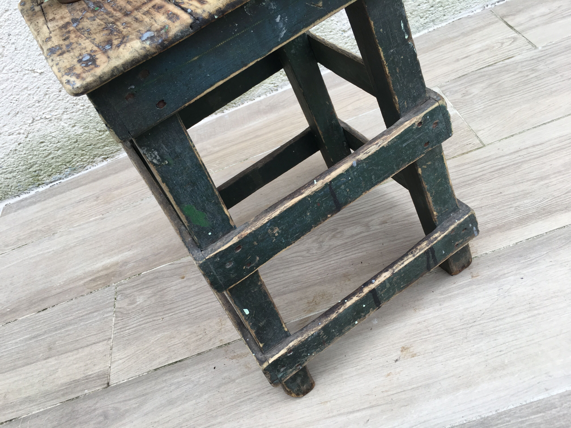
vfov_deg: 48.2
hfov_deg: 61.7
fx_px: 478
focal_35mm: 29
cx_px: 286
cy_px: 214
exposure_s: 1/123
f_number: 2.2
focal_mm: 4.15
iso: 25
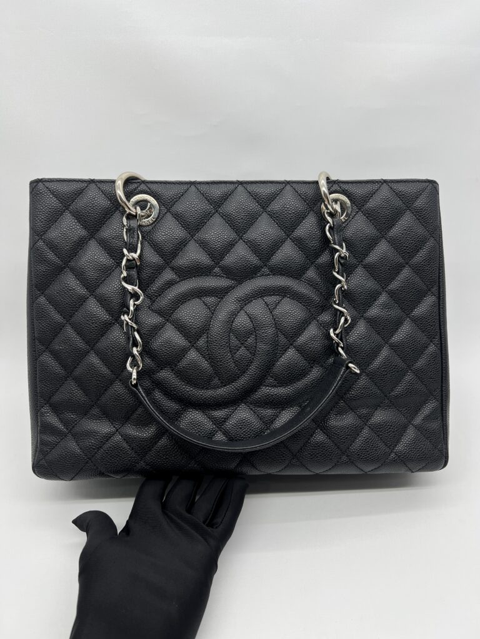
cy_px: 320
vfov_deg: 67.3
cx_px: 240
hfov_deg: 53.1
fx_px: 481
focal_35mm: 26
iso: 40
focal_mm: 5.7
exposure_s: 1/168
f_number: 1.5
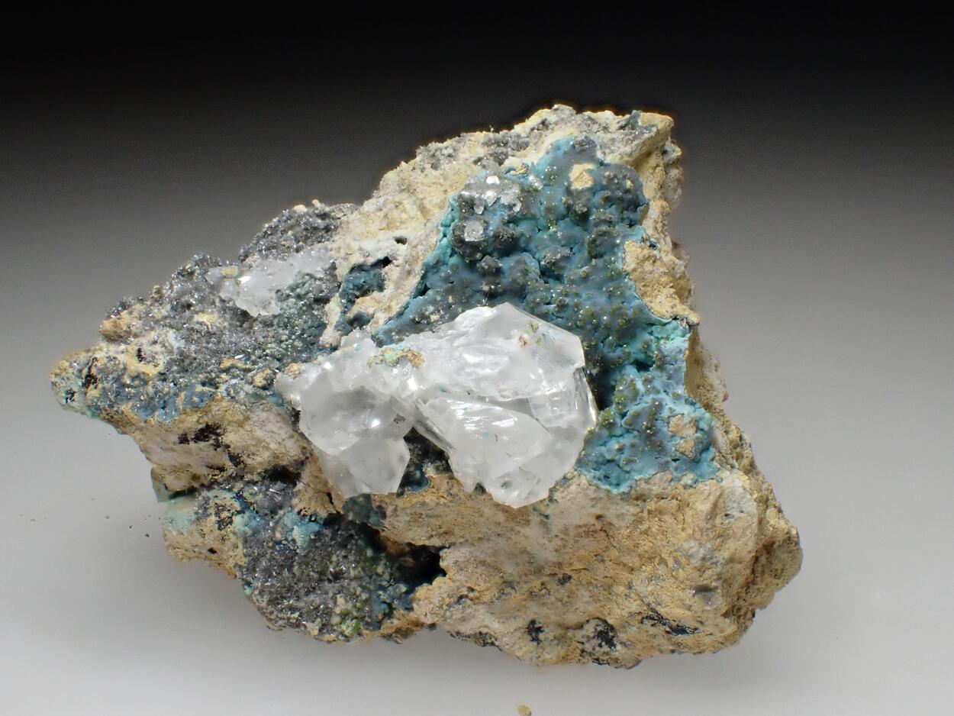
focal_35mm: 71
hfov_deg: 27.4
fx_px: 1957
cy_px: 358
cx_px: 477
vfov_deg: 20.7
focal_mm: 12.73
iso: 320
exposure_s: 1/250
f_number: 5.6
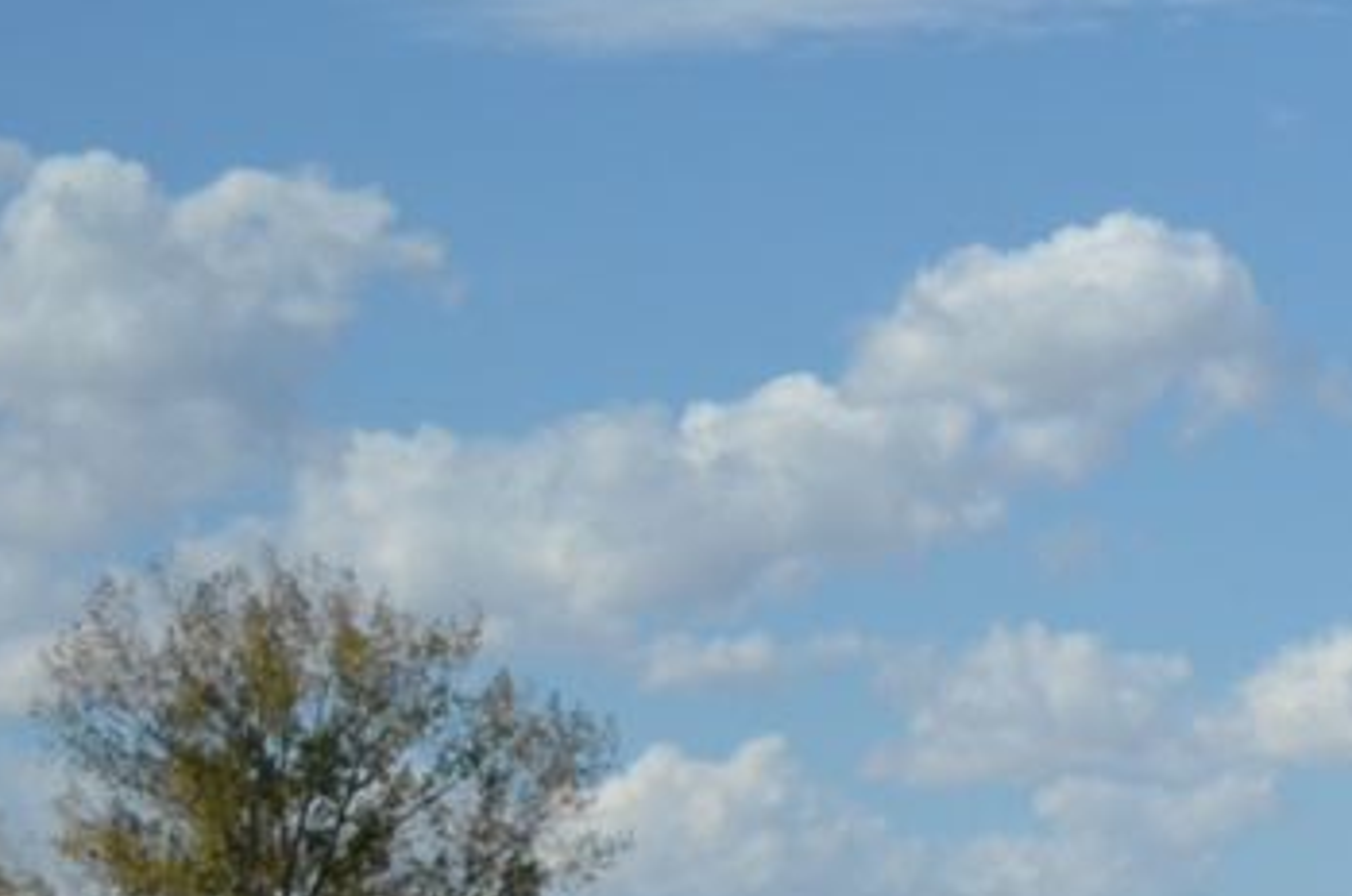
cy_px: 946
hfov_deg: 7.9
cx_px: 3913
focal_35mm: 228
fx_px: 8547
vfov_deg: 6.0
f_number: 4.2
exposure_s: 1/1250
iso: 100
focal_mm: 26
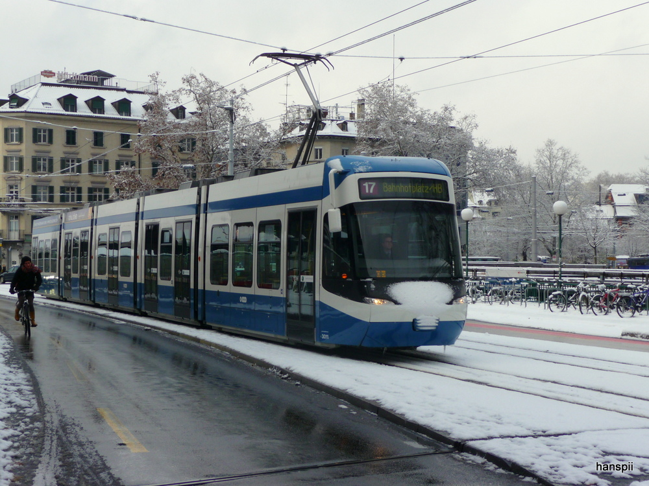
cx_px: 324
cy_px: 243
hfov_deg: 31.2
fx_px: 1162
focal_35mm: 62
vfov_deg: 23.7
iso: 100
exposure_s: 1/320
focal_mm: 10.5
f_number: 4.5
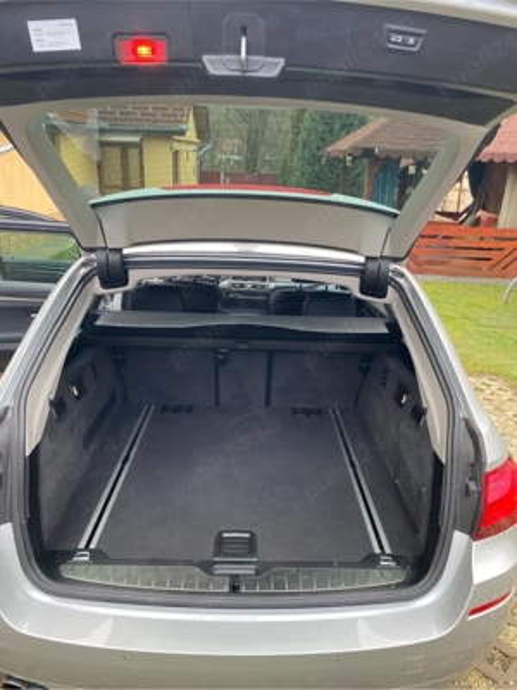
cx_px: 258
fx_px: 518
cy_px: 345
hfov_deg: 53.1
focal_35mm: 26
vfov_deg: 67.3
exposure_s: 1/122
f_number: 1.8
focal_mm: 4.25
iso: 64
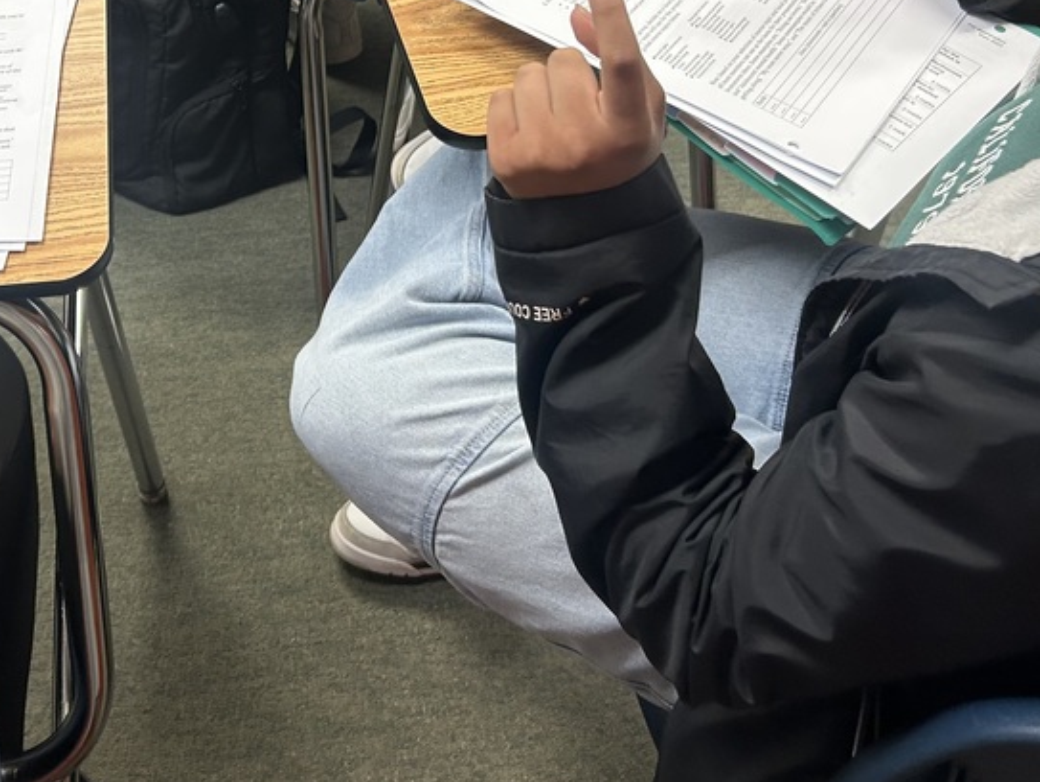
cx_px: 232
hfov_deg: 37.7
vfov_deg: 28.5
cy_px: 67
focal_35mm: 49
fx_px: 1473
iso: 125
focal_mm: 5.7
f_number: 1.5
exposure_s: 1/120
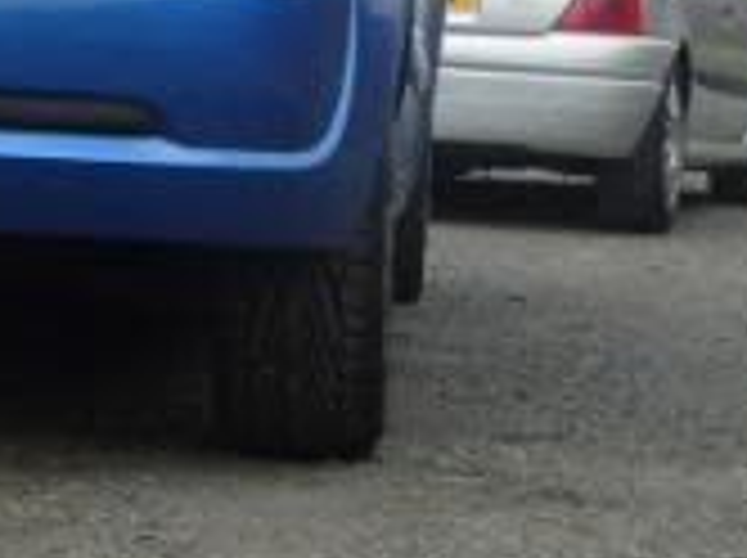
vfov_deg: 10.9
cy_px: 158
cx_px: 382
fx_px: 2909
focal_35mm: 135
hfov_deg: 14.6
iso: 80
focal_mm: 7.8
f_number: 4.8
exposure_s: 1/250
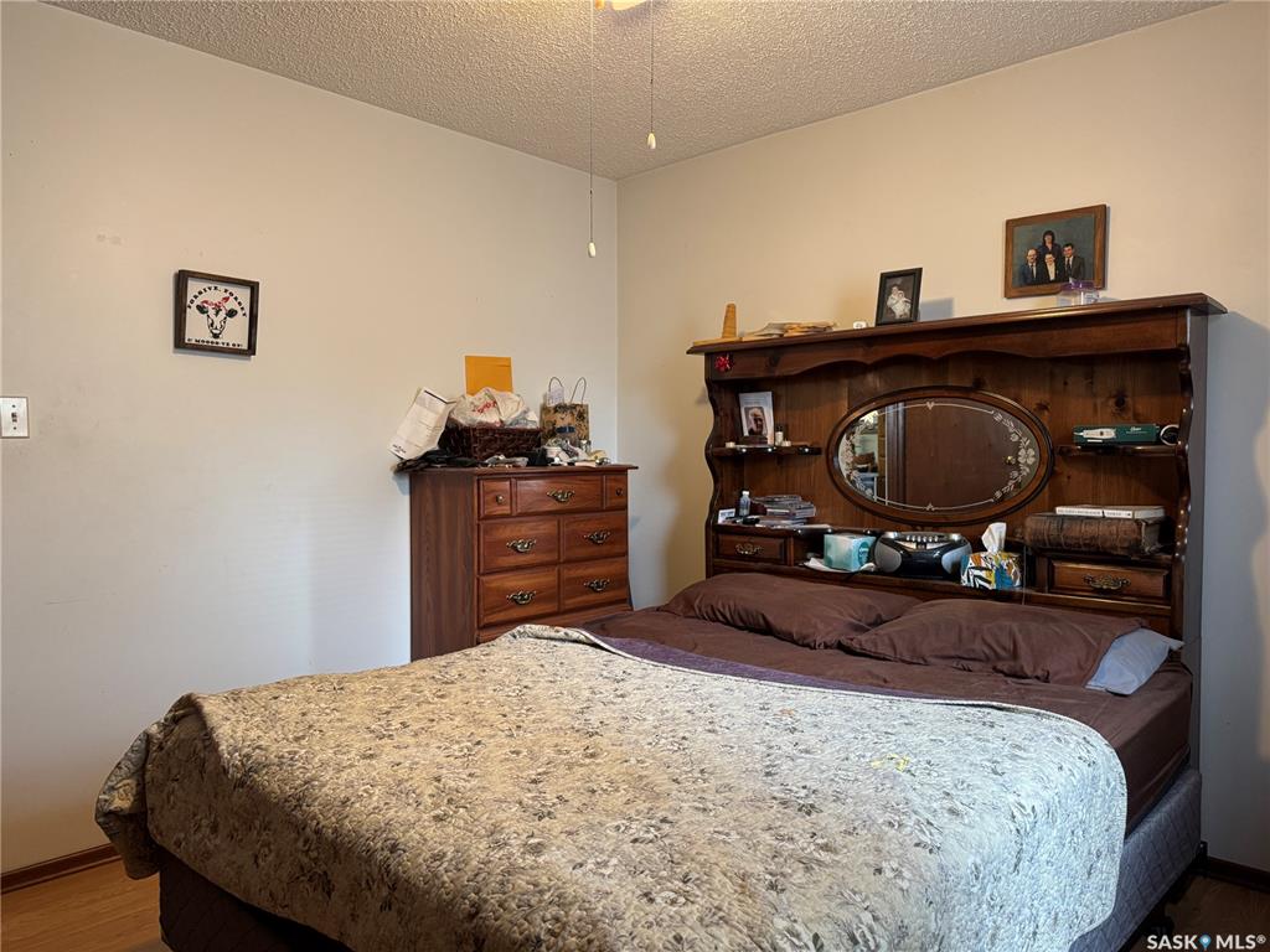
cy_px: 476
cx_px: 635
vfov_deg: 56.8
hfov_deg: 71.6
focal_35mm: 24
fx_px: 881
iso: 320
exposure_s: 1/60
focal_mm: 6.76
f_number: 1.78
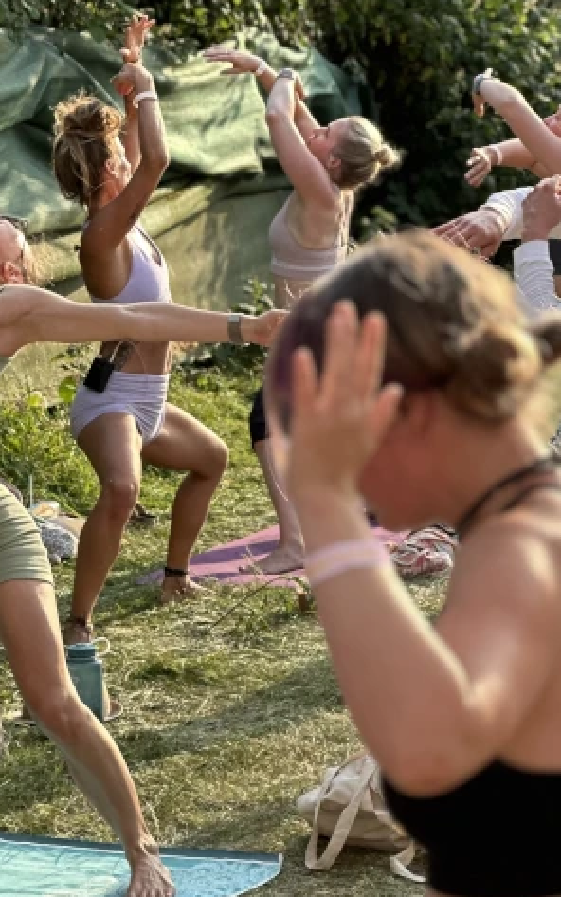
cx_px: 235
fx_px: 3373
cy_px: 311
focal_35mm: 138
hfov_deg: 9.5
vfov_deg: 15.1
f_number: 2.8
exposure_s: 1/121
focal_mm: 9
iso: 40
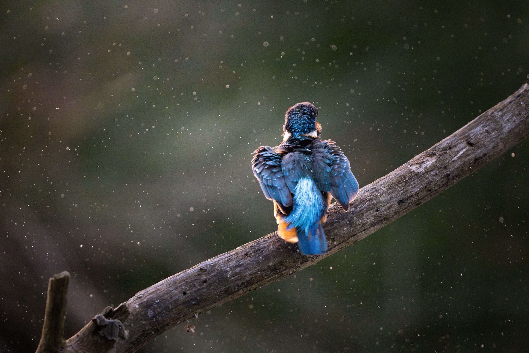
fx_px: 8816
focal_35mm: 600
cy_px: 176
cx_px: 264
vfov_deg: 2.3
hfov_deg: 3.4
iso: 25600
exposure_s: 1/1250
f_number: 6.3
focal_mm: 600
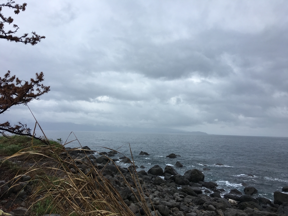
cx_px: 144
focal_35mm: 29
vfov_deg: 48.2
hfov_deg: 61.7
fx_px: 241
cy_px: 108
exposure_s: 1/746
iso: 25
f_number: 2.2
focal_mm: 4.15
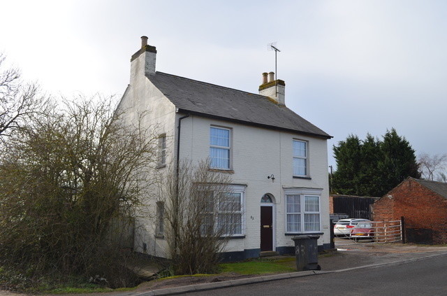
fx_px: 371
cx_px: 224
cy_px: 148
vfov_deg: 43.4
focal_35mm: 30
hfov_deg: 62.1
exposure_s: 1/250
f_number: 8
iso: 110
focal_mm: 20
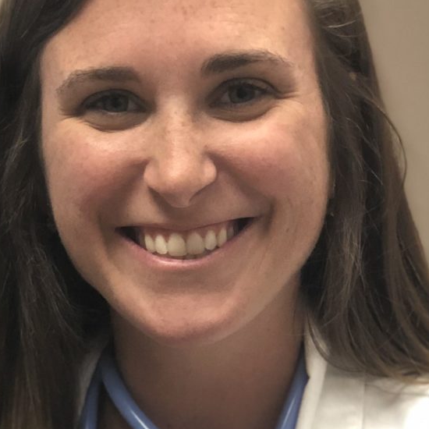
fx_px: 2398
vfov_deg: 10.0
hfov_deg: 10.2
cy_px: 573
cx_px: 52
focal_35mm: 171
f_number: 2.4
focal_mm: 6
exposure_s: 1/40
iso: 100
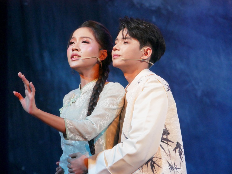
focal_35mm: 228
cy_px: 87
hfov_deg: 8.7
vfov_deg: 6.5
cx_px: 116
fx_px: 1529
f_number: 5.8
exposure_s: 1/80
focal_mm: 114
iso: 2000
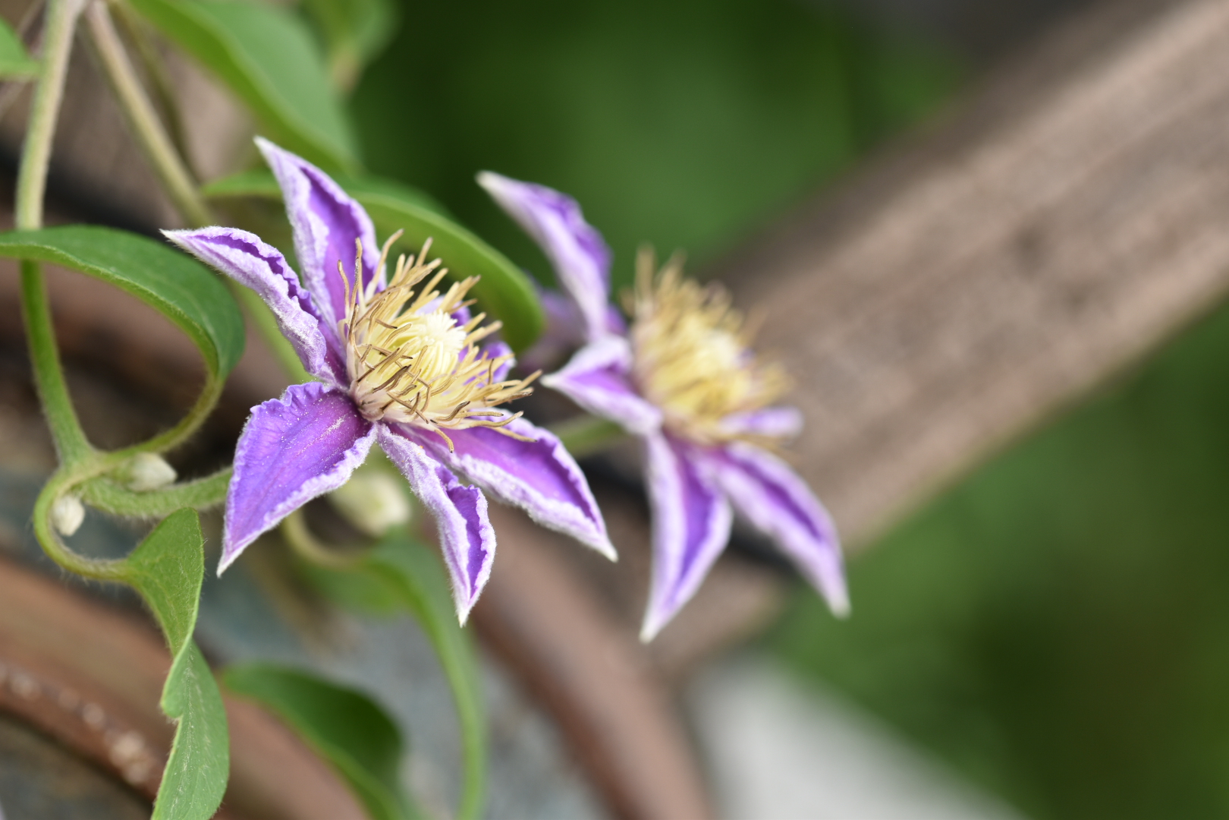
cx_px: 614
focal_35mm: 158
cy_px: 410
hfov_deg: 13.0
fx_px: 5376
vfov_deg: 8.7
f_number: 9
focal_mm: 105
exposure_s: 1/13
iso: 100
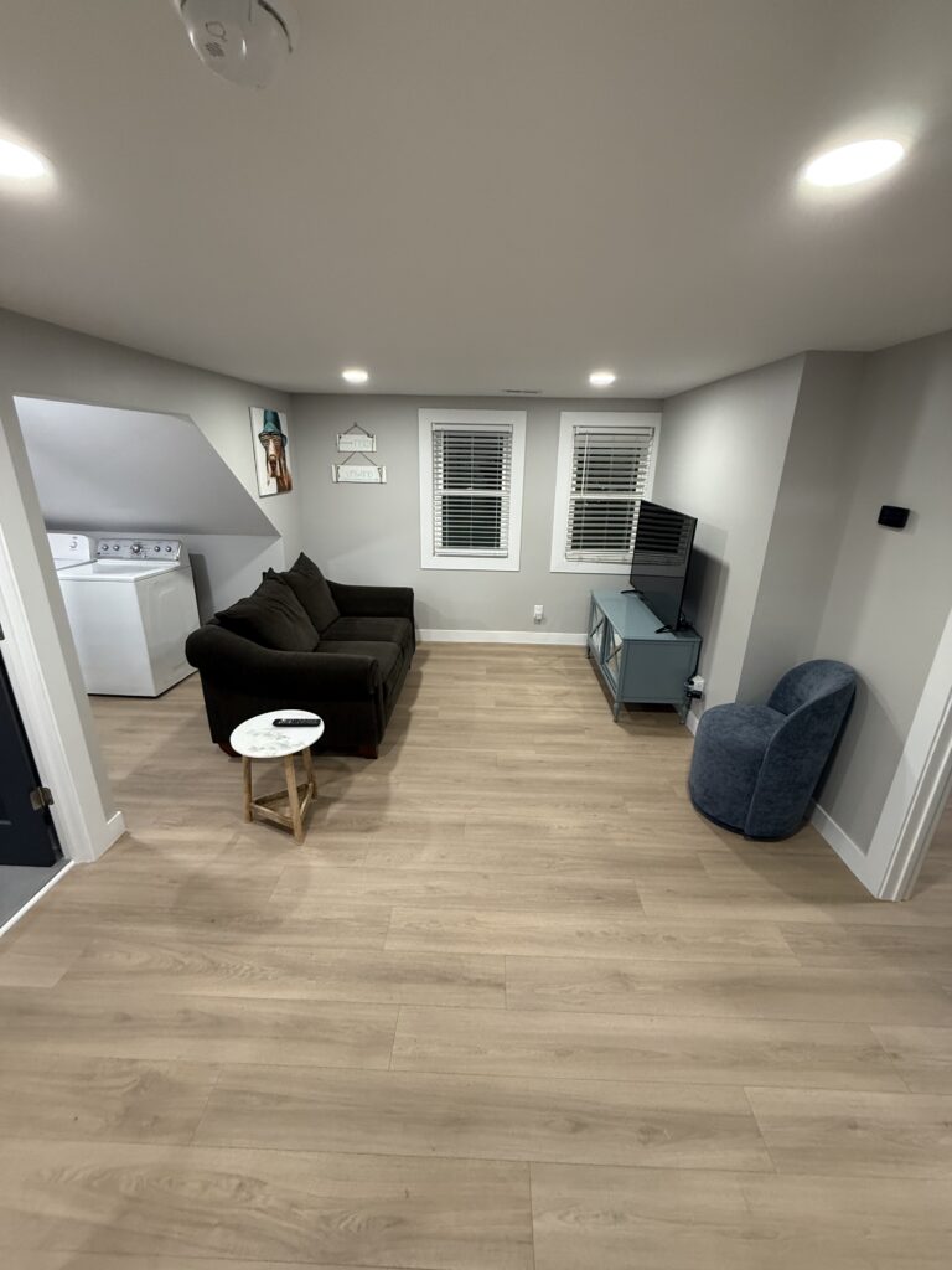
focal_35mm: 14
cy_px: 635
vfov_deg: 102.1
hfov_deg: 85.7
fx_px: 513
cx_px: 476
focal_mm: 2.22
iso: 250
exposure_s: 1/60
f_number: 2.2
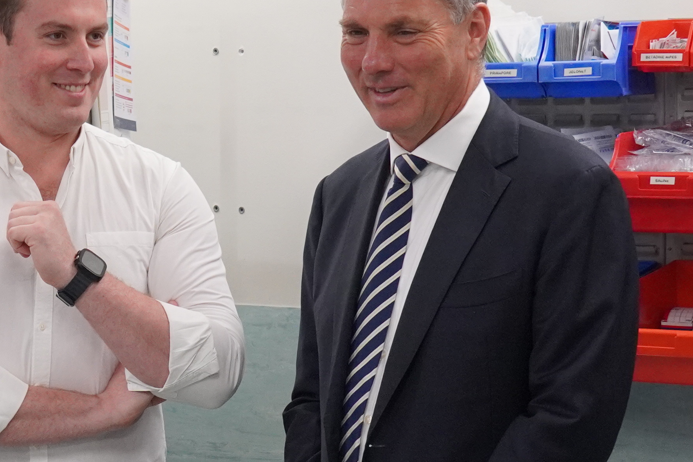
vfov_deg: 11.2
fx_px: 2348
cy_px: 317
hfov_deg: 16.5
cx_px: 60
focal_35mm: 122
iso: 1600
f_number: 4
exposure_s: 1/160
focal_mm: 24
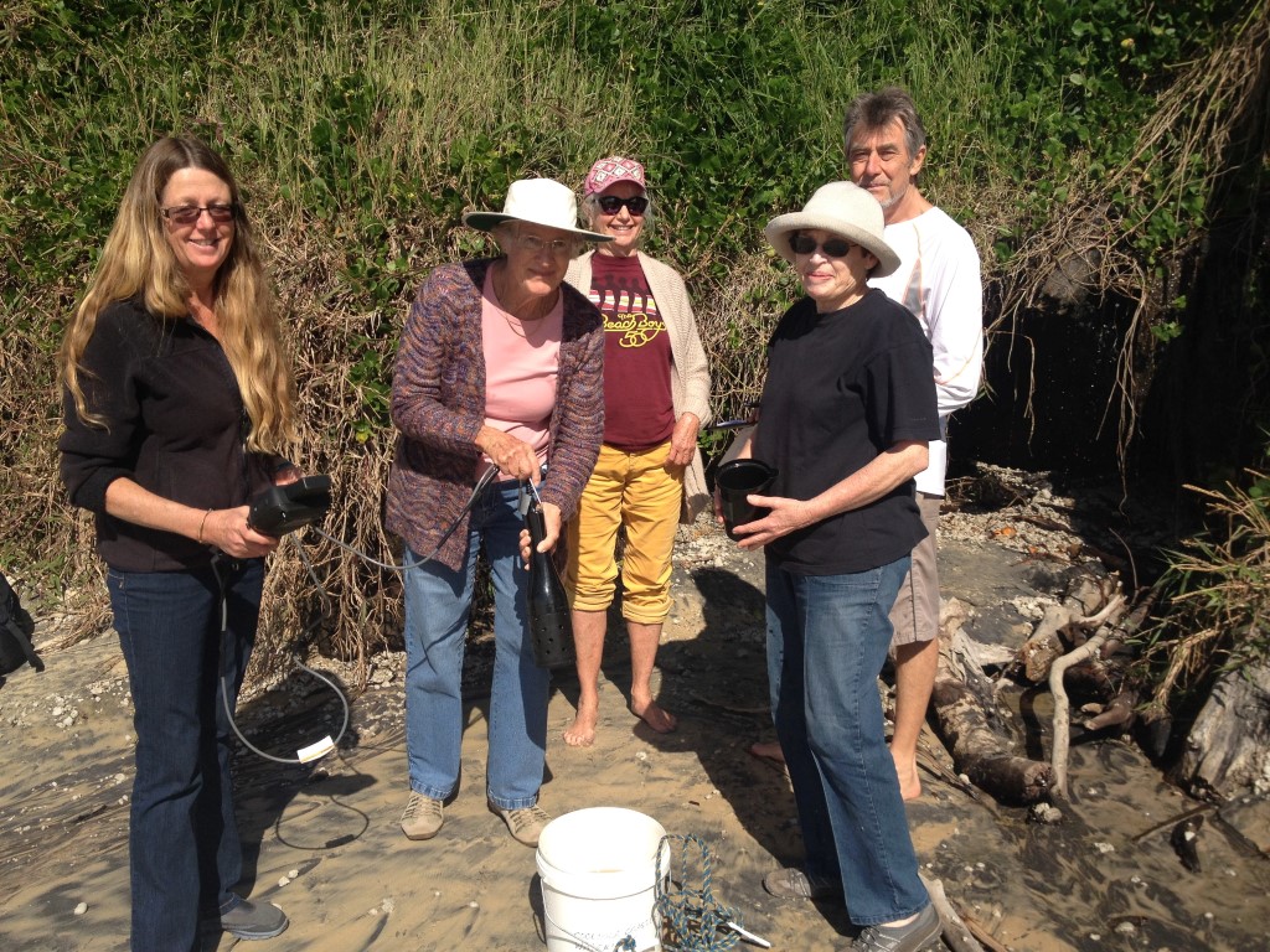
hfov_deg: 52.6
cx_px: 635
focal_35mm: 35
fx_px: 1284
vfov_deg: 40.7
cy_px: 476
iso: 50
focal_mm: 4.28
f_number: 2.4
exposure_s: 1/1623
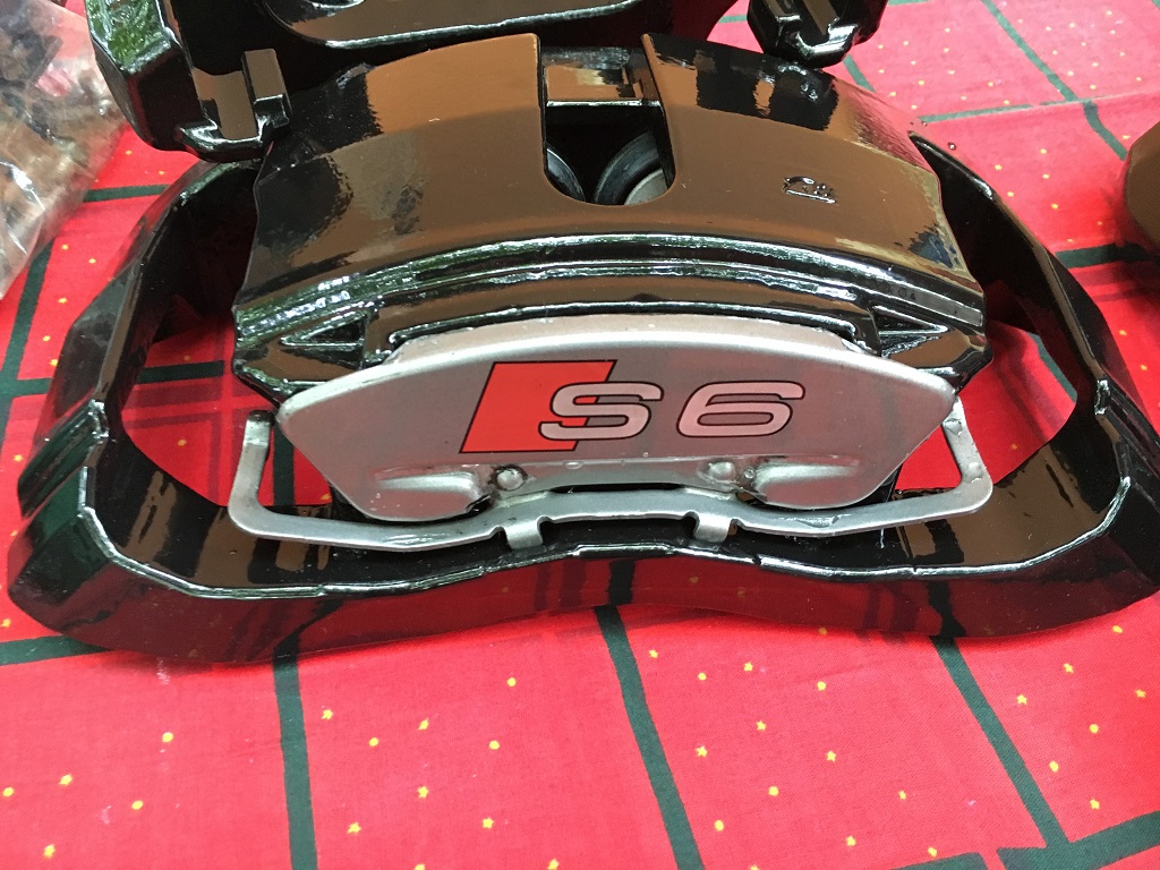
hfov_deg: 61.7
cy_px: 435
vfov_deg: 48.2
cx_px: 580
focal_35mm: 29
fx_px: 972
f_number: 2.2
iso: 250
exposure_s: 1/17
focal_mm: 4.15
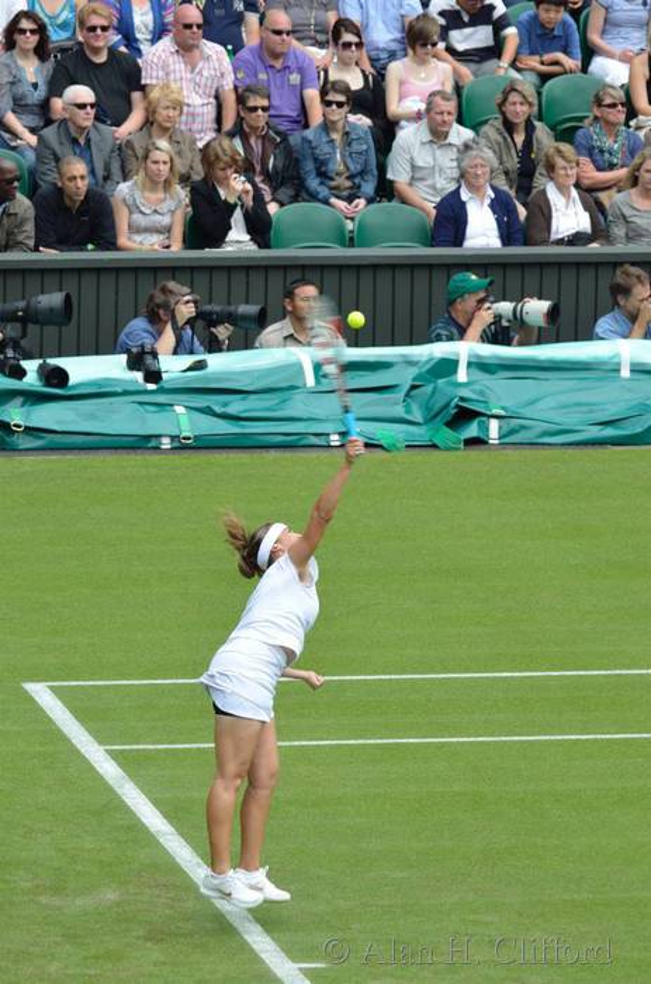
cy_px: 492
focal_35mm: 360
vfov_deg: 5.7
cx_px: 326
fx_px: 9818
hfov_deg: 3.8
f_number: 5.3
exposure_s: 1/640
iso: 250
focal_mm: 240
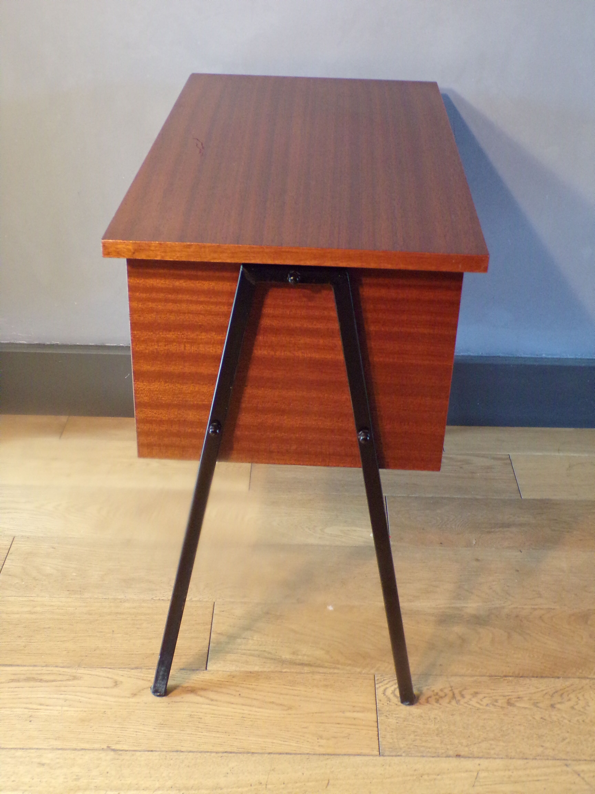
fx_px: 963
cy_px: 397
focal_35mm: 42
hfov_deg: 34.3
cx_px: 298
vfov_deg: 44.8
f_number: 3.4
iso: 530
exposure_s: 1/17
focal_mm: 7.6
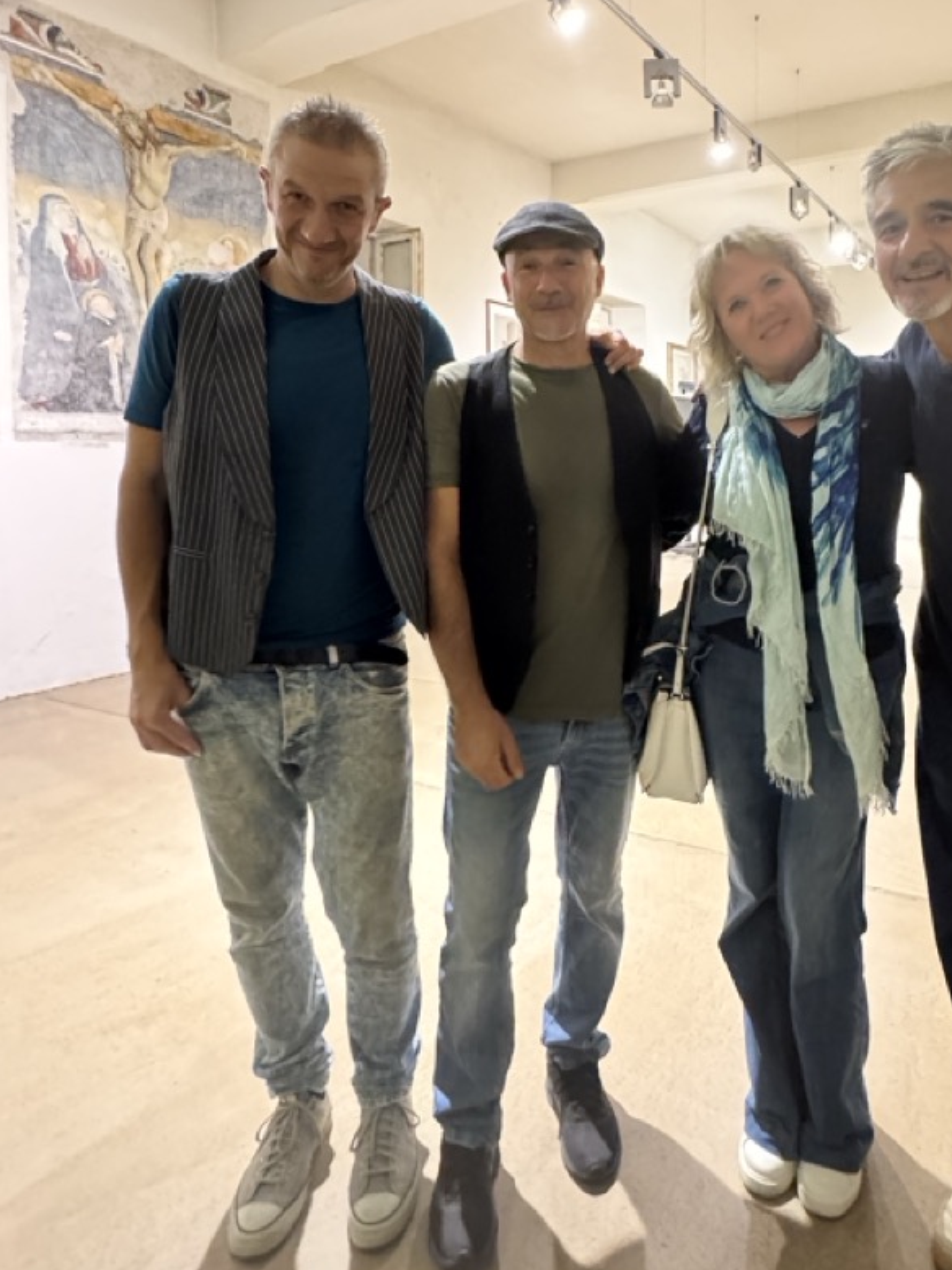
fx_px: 844
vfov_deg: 72.7
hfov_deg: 57.5
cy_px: 479
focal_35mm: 23
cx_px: 637
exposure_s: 1/25
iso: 1250
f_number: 2.2
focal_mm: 2.22
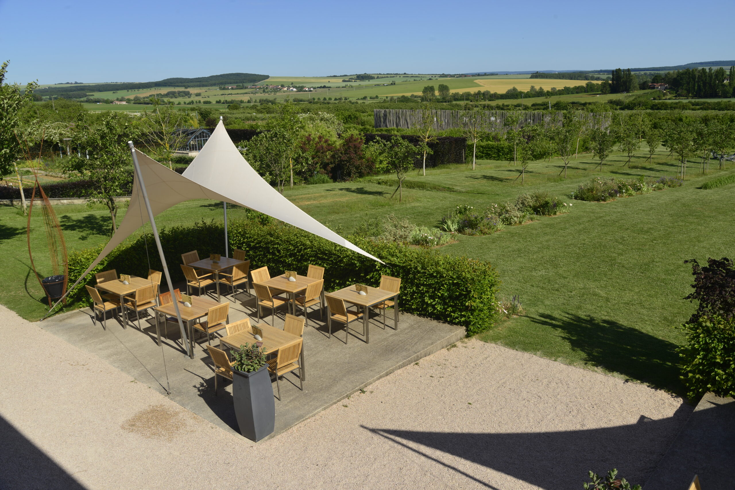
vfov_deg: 43.6
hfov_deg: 61.9
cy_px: 245
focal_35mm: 30
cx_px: 368
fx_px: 613
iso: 100
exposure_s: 1/200
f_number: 10
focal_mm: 30
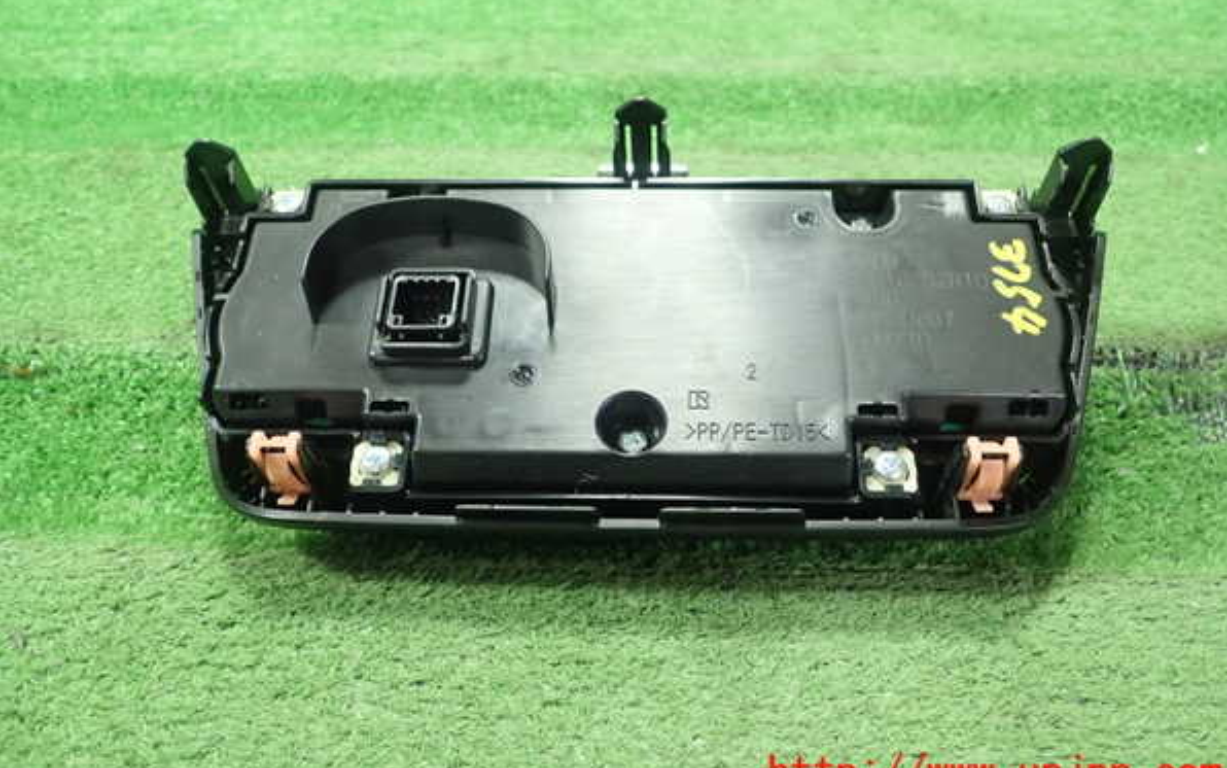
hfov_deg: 59.6
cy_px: 338
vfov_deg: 39.4
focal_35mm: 32
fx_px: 1070
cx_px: 616
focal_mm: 5.5
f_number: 2.3
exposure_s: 1/125
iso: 640
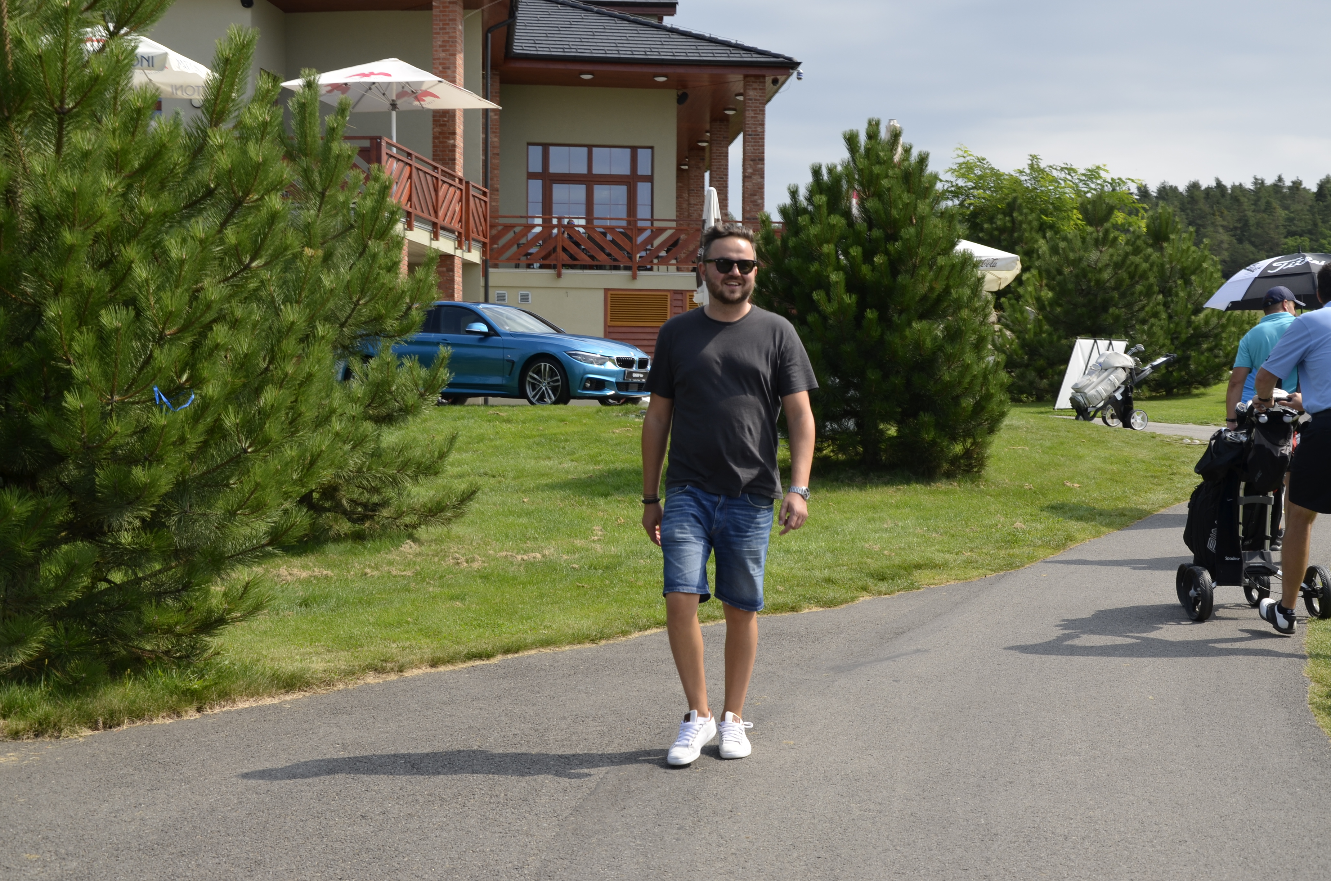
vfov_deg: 25.6
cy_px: 440
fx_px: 1937
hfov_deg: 37.9
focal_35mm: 52
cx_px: 666
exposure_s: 1/250
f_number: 8
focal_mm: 35
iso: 140
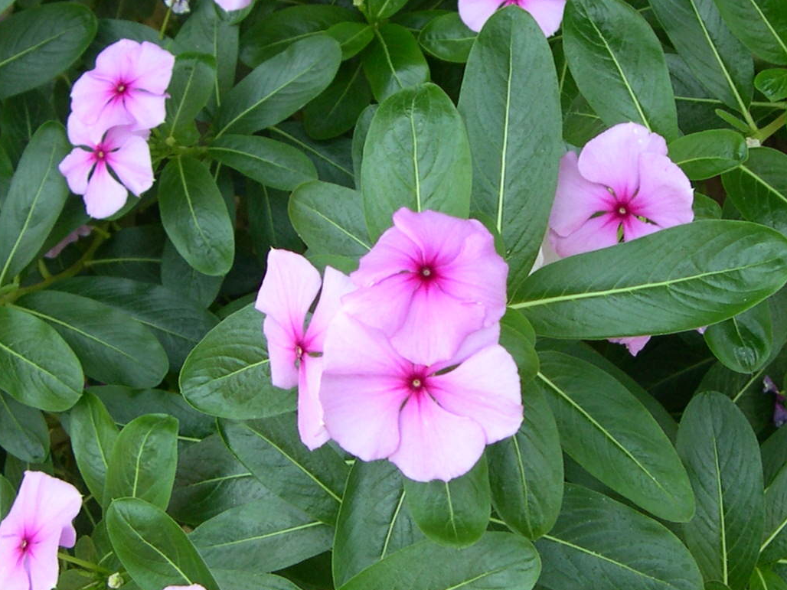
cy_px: 262
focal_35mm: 84
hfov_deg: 23.3
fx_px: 1910
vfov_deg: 17.6
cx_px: 445
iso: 100
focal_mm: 8
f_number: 2.8
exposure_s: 1/45
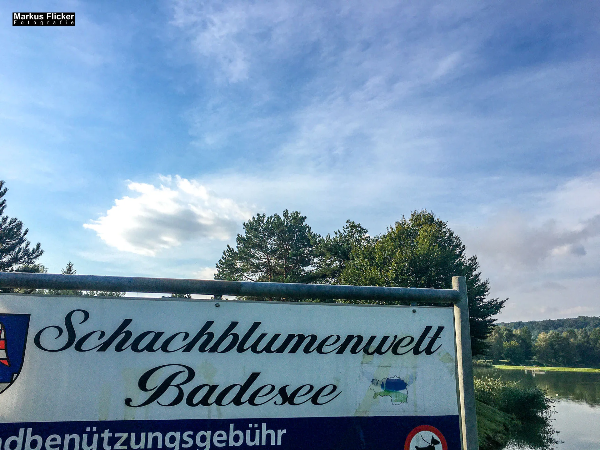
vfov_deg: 48.2
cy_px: 225
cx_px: 300
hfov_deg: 61.7
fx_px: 503
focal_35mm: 29
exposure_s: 1/2300
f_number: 2.2
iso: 25
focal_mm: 4.15
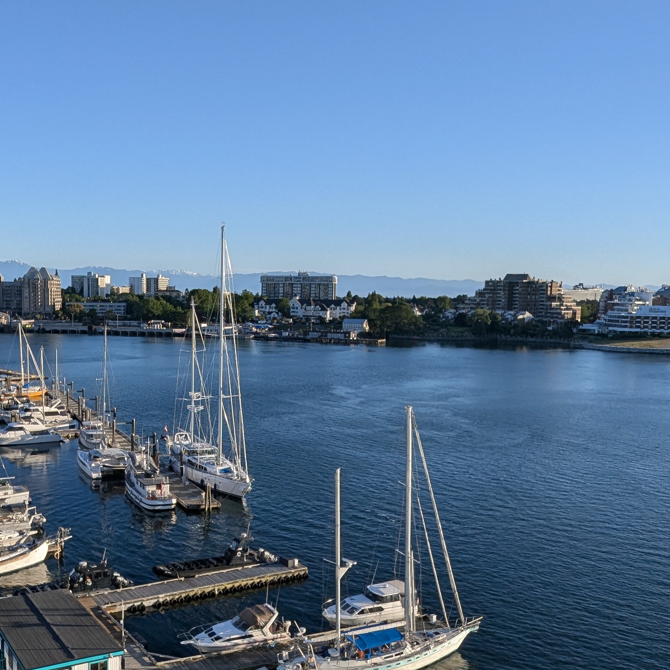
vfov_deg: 45.9
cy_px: 388
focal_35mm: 36
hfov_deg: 45.6
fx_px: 788
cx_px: 245
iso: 45
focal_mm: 2.35
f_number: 2.2
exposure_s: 1/1256
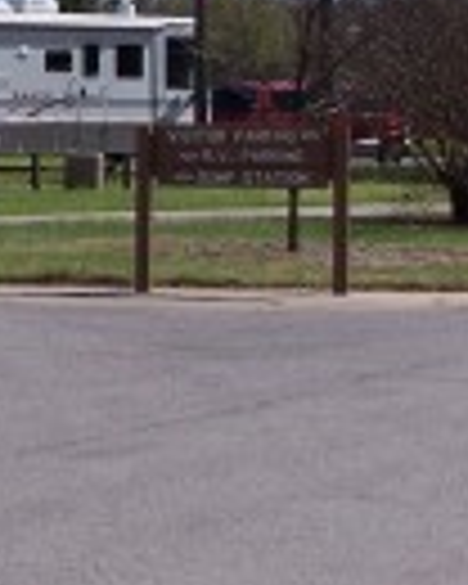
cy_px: -58
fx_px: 3740
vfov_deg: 8.9
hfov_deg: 7.1
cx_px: -97
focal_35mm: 216
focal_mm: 9.3
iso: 80
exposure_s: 1/1000
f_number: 4.5
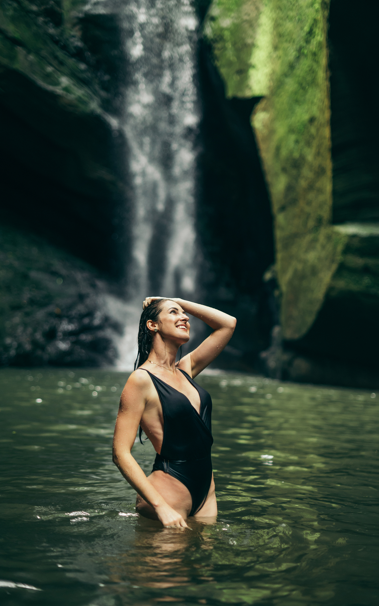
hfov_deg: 25.3
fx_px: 843
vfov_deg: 39.6
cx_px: 196
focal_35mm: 51
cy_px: 303
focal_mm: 50
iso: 500
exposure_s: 1/400
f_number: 1.8
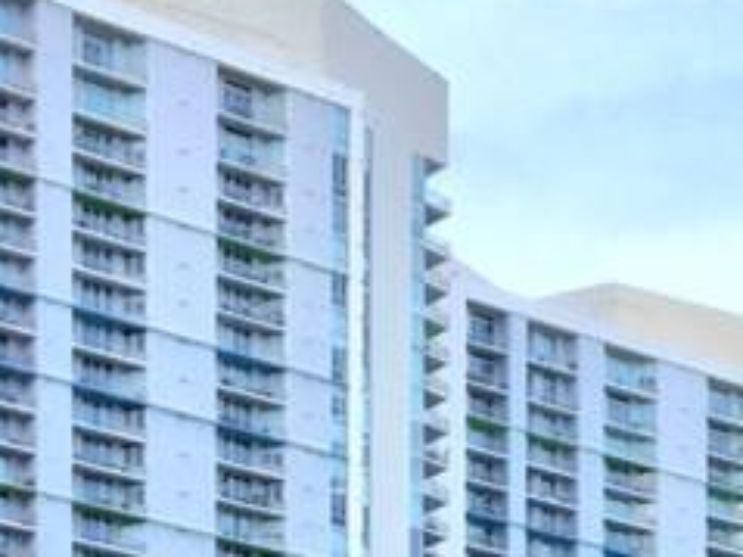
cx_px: 1017
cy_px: 1677
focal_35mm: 194
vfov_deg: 6.9
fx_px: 4162
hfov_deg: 10.0
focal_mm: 4.15
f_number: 2.2
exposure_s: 1/120
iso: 50
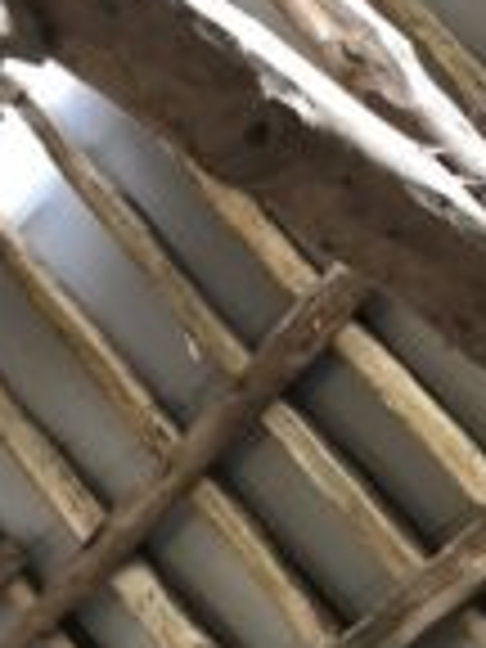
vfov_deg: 18.3
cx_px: -272
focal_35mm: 98
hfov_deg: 14.0
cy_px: 893
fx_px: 1835
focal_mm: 3.99
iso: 40
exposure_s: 1/20
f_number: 1.8
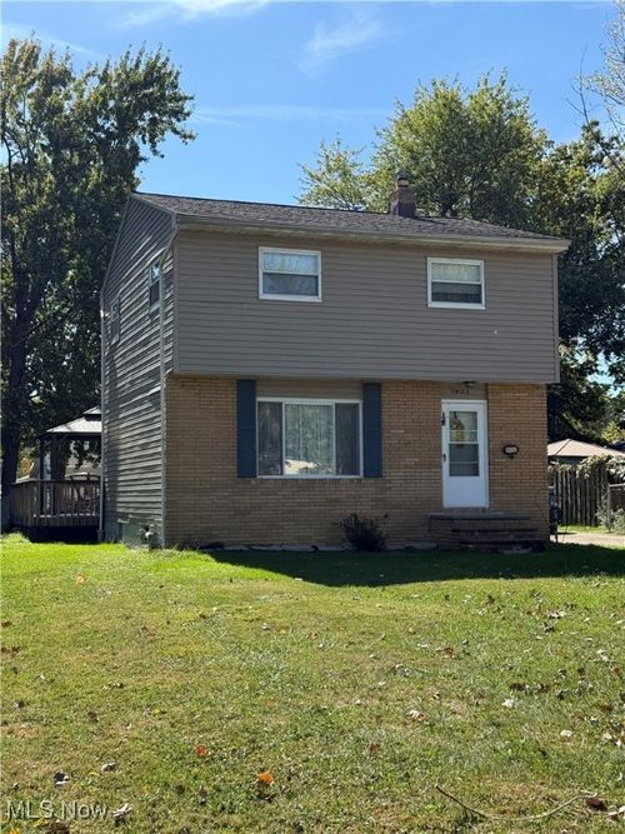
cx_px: 312
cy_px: 417
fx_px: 1156
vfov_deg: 39.7
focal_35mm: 48
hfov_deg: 30.3
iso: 80
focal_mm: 6.76
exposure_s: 1/3378
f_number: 1.78
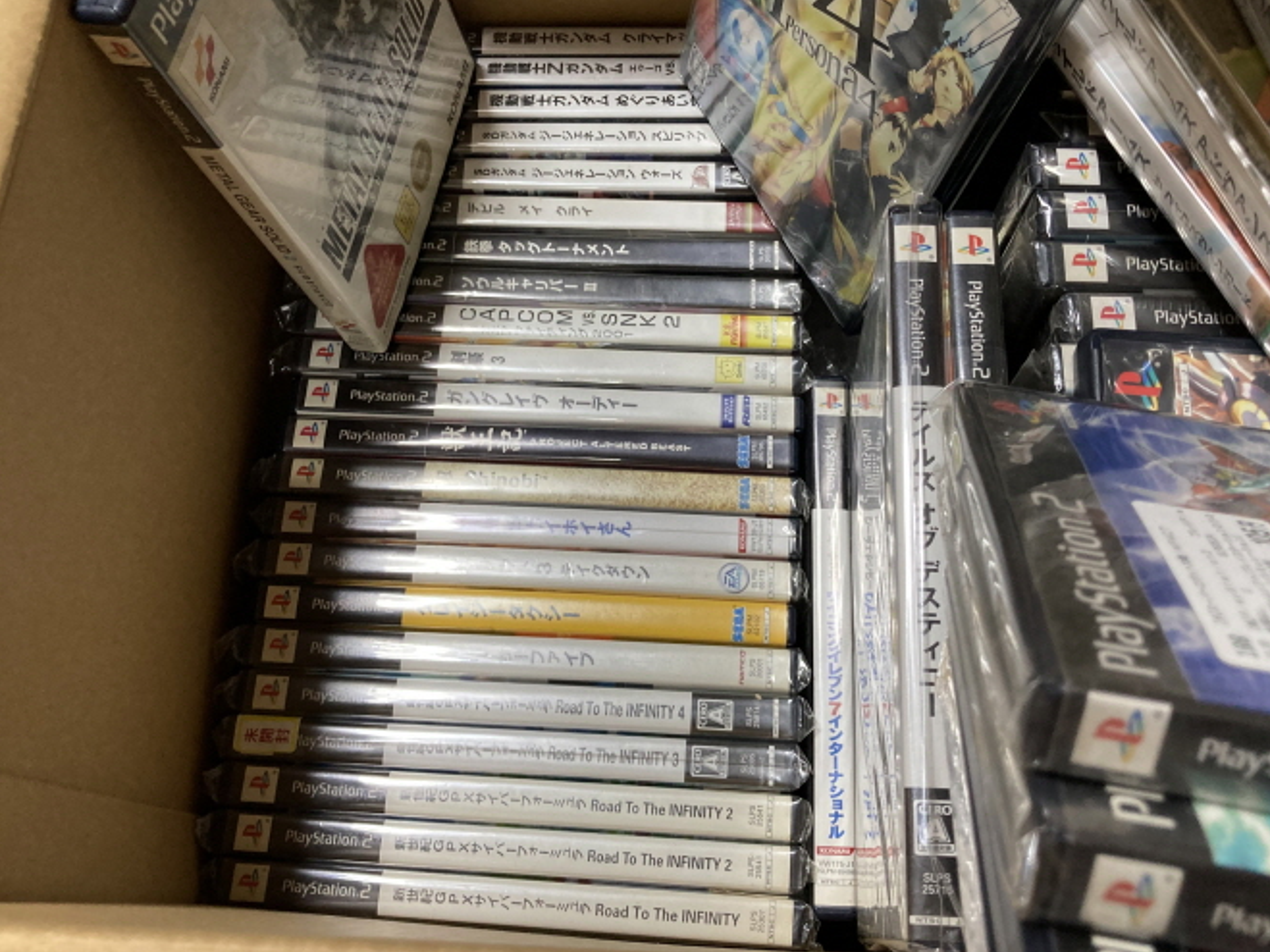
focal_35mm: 34
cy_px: 405
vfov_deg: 41.7
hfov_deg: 53.9
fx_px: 1247
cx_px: 676
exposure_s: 1/60
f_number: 1.8
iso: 125
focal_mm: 3.99
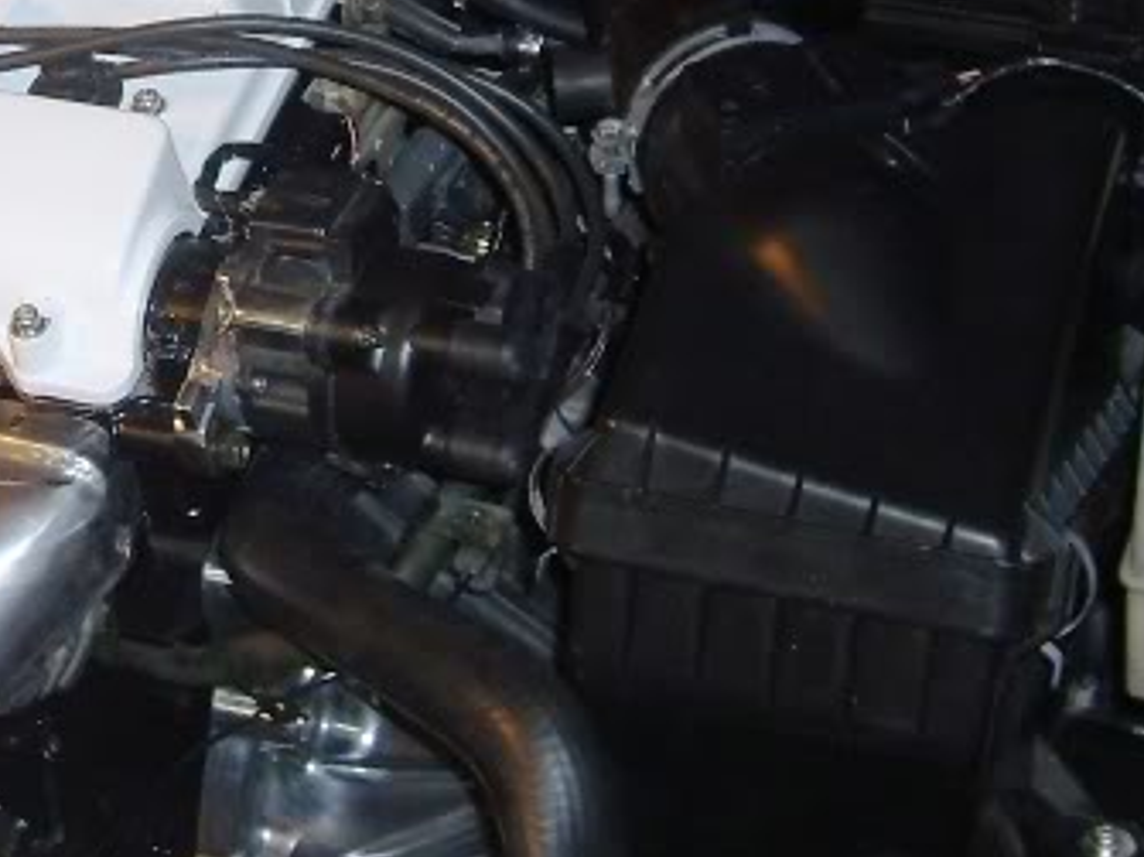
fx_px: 3535
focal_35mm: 107
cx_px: 65
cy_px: -3
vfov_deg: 13.6
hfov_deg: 18.0
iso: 100
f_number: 2.8
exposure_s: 1/45
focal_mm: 5.8
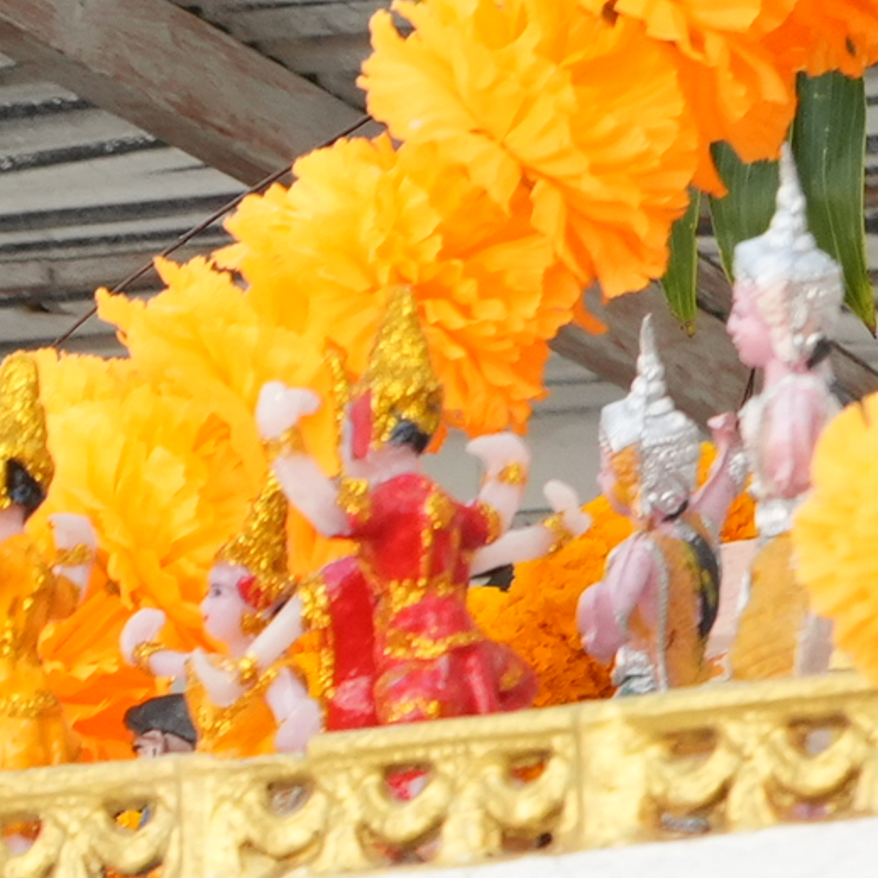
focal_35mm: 280
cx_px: -1218
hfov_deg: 6.0
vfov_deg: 6.1
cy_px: 1499
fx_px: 8035
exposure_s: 1/125
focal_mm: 36
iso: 640
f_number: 9
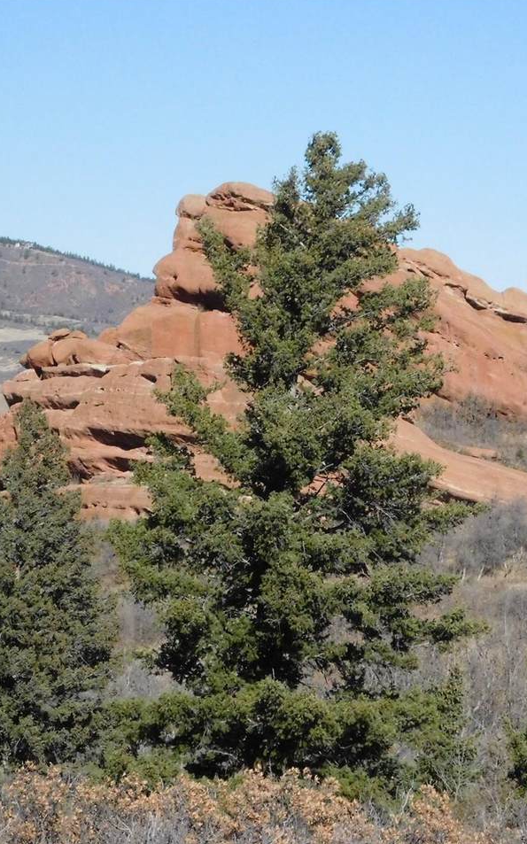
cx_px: 364
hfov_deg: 9.3
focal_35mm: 141
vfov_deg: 14.8
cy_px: 421
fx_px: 3243
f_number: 9.2
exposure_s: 1/1250
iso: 800
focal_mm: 17.6
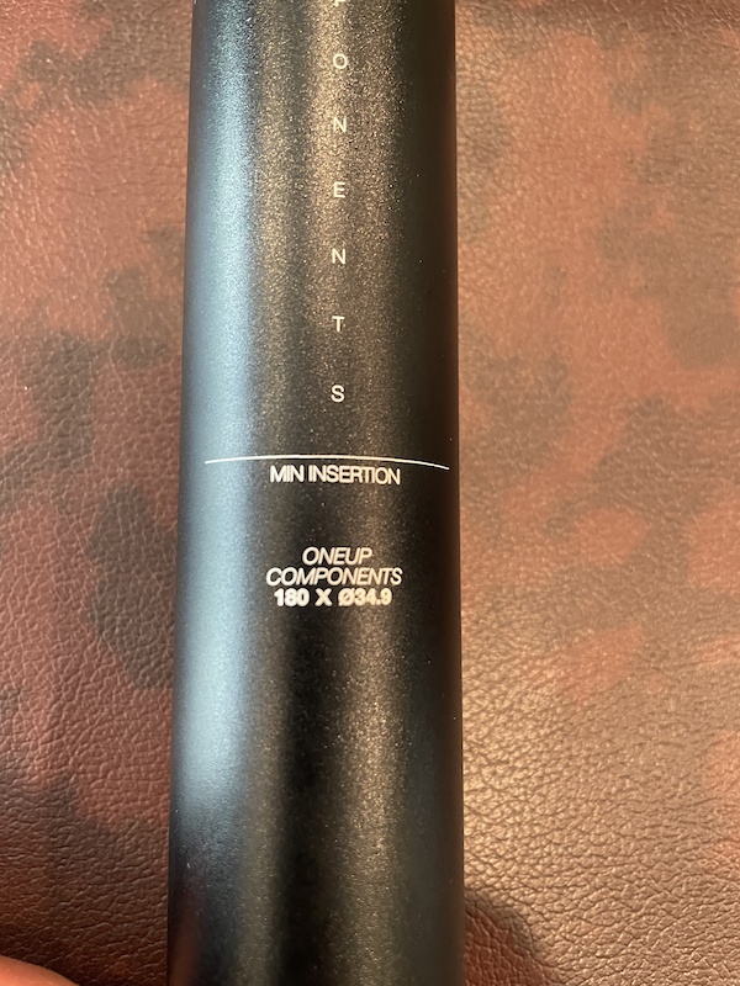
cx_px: 370
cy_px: 493
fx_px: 741
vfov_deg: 67.3
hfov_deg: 53.1
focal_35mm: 26
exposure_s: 1/40
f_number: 1.6
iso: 400
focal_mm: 4.2
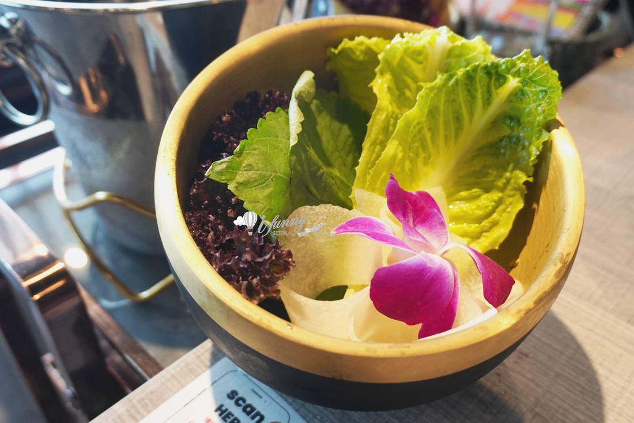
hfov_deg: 59.5
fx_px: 555
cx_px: 317
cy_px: 212
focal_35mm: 32
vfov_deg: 41.7
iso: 800
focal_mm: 21
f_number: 4
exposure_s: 1/60
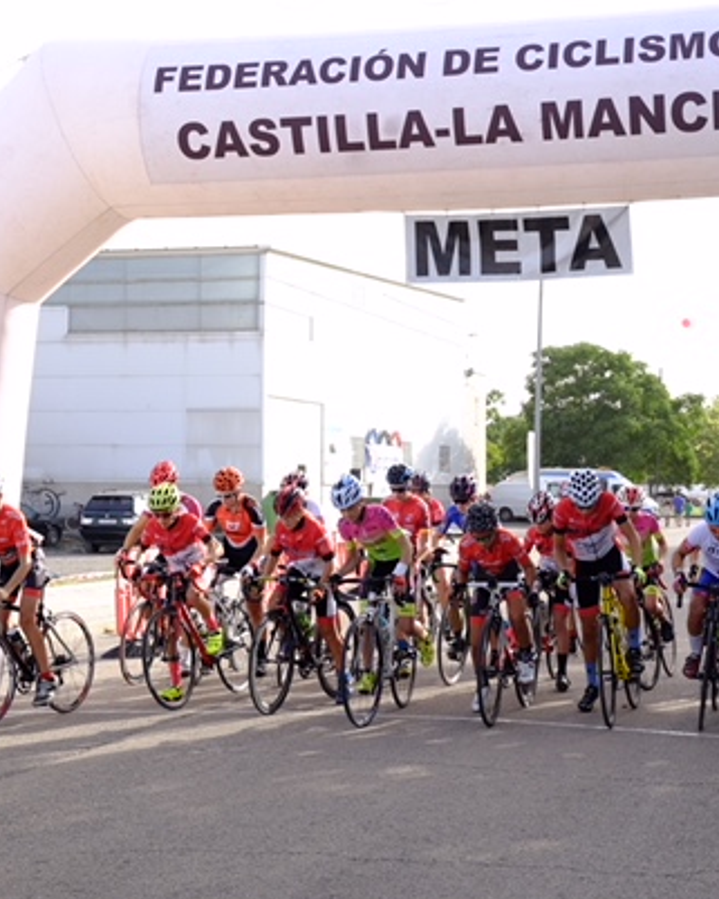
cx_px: 473
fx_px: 1595
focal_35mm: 60
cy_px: 444
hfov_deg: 25.3
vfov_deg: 31.4
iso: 320
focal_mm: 26.5
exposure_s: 1/450
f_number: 4.5
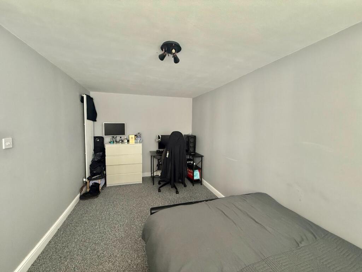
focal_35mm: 14
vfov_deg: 85.7
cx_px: 181
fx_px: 146
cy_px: 136
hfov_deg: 102.1
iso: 320
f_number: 2.2
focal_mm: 2.22
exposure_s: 1/69
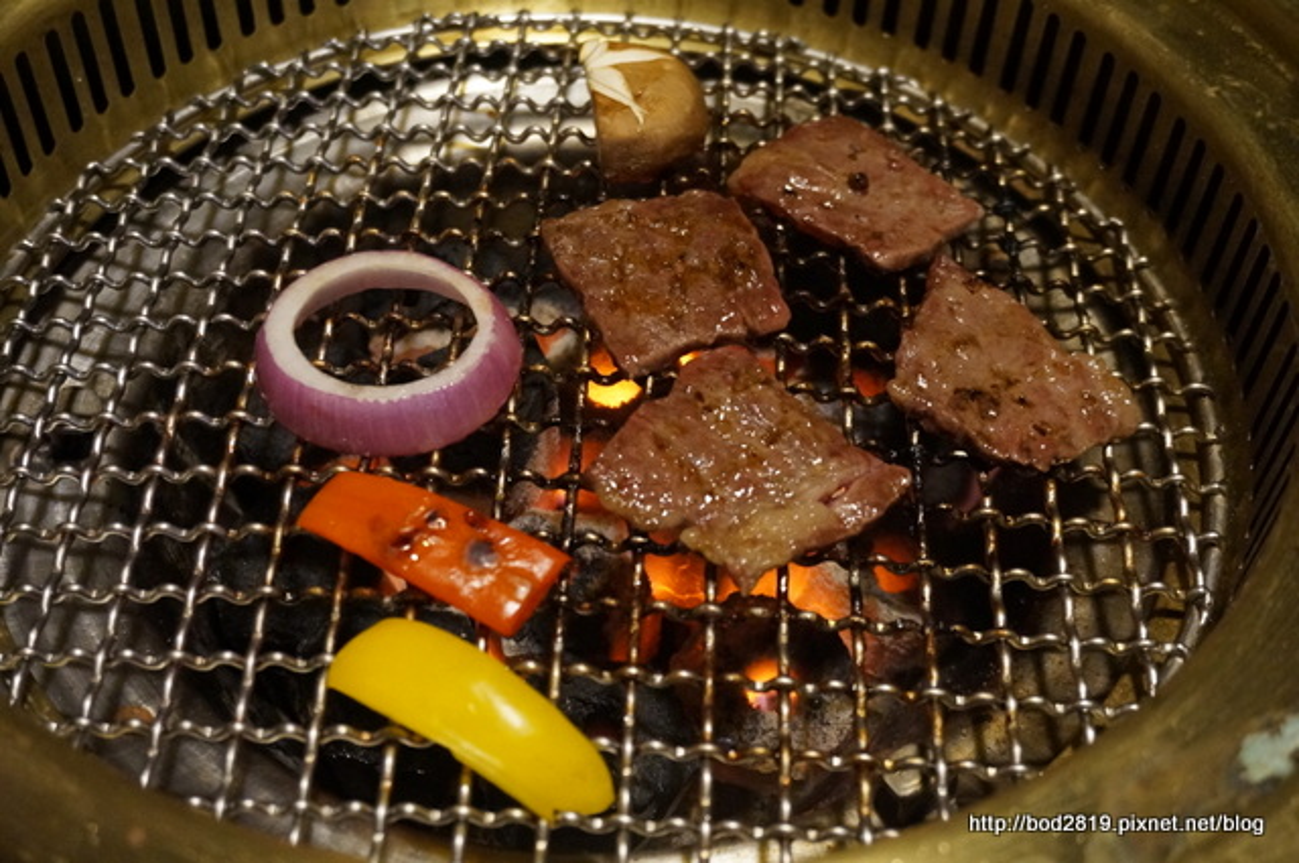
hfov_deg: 46.5
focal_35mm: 42
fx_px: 1514
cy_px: 432
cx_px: 650
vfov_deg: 31.8
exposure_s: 1/40
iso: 3200
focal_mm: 28
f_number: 4.5
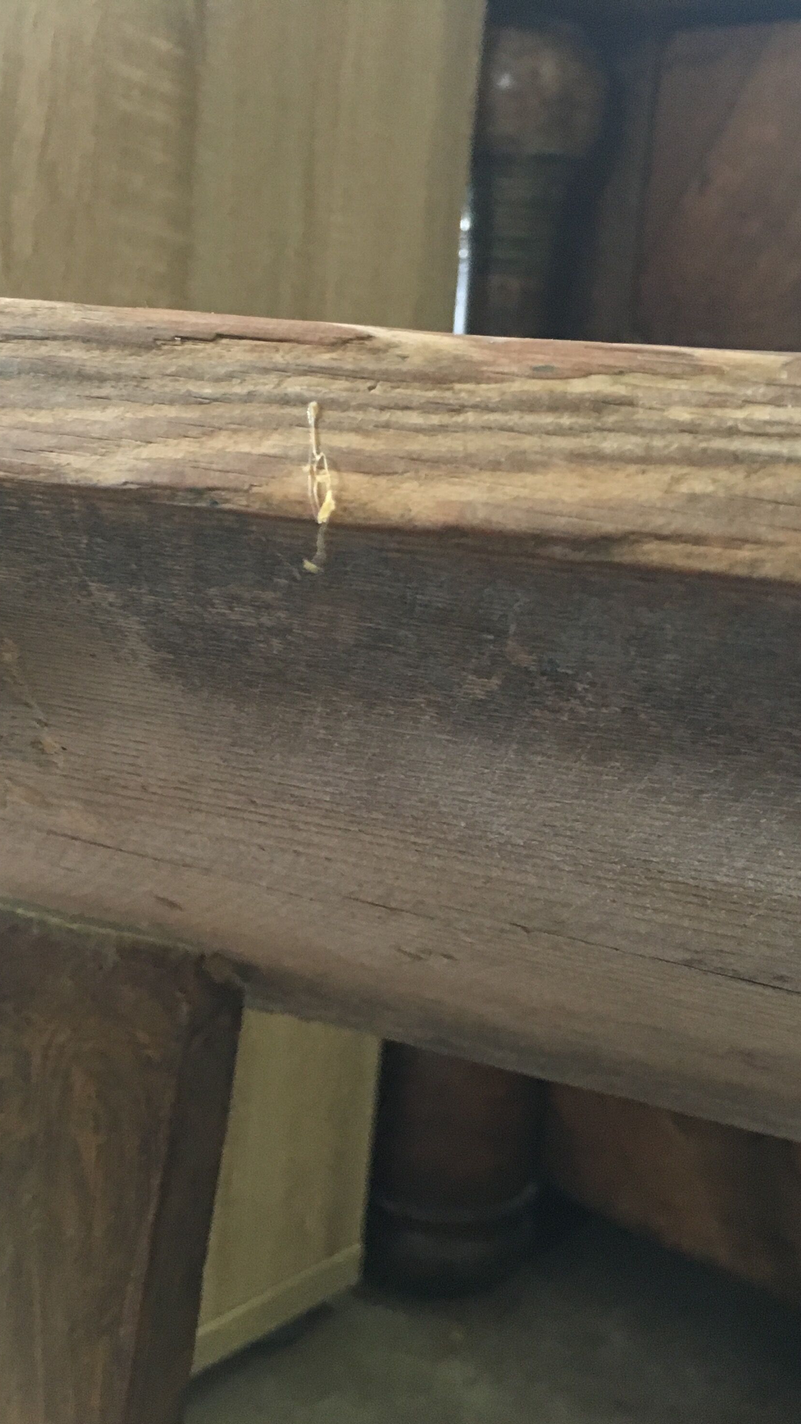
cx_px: 248
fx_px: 1624
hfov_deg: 27.5
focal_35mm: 43
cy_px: 725
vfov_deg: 47.4
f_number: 2.2
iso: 200
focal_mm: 4.15
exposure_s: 1/33
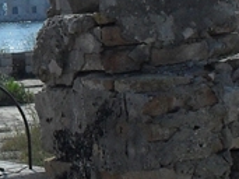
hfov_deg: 9.4
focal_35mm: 205
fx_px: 1414
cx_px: -117
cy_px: 140
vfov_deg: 7.2
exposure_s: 1/500
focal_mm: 6.3
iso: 100
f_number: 8.4
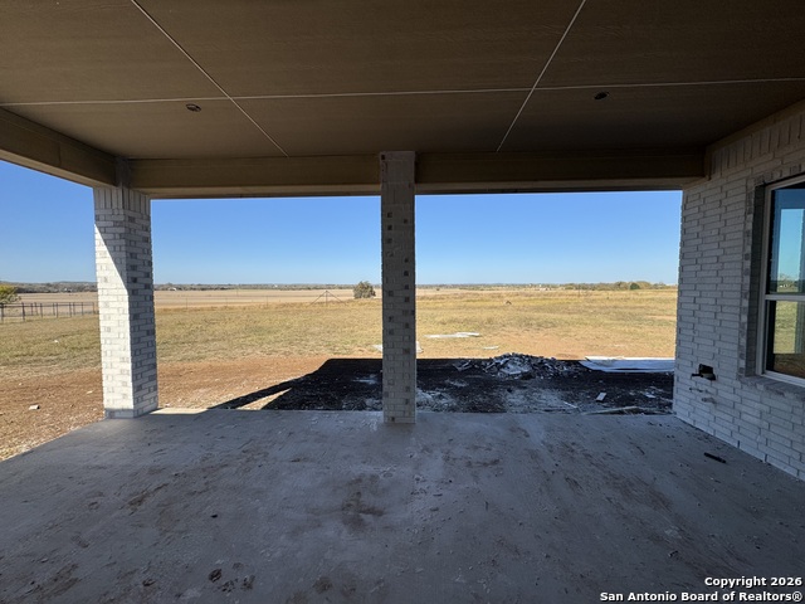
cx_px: 402
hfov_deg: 102.1
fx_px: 326
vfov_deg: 85.7
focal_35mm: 14
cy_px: 302
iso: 50
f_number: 2.2
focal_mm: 2.22
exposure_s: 1/2028
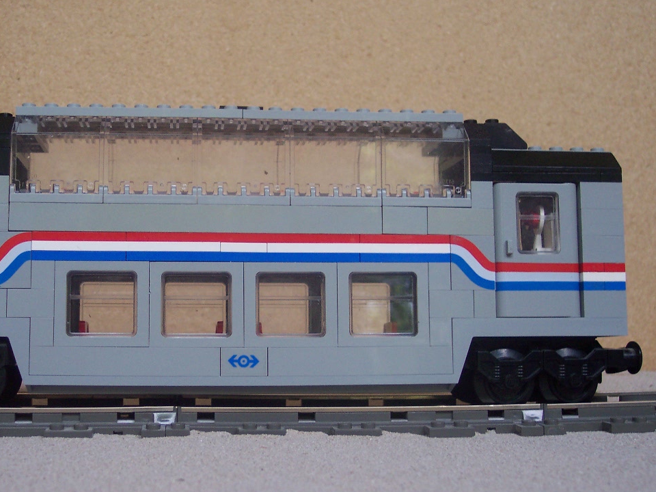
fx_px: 966
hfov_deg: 37.2
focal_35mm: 51
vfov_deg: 28.5
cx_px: 236
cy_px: 274
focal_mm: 8
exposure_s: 1/180
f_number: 2.8
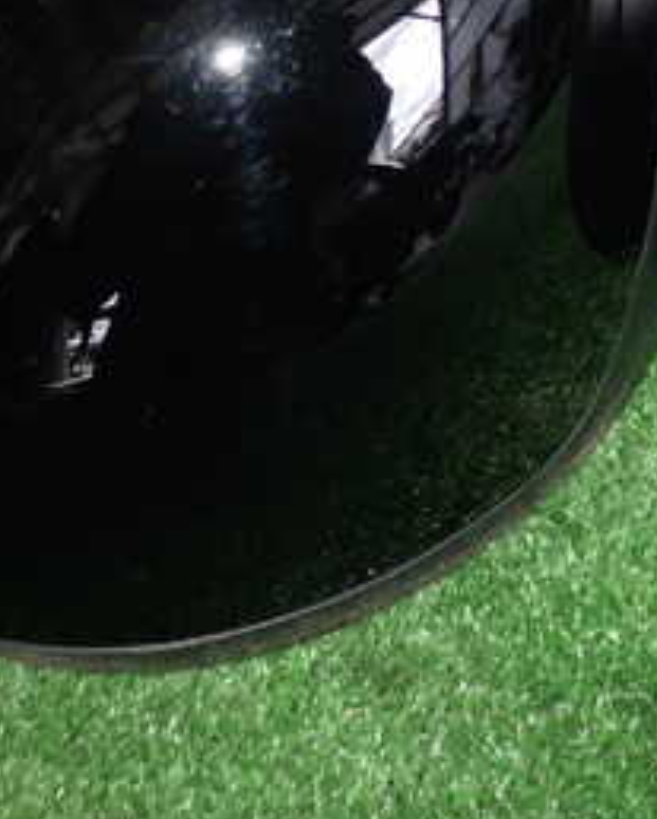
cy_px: 127
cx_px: 482
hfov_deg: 22.3
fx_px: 1650
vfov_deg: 27.2
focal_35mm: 68
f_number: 6.3
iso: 200
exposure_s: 1/30
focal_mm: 5.4
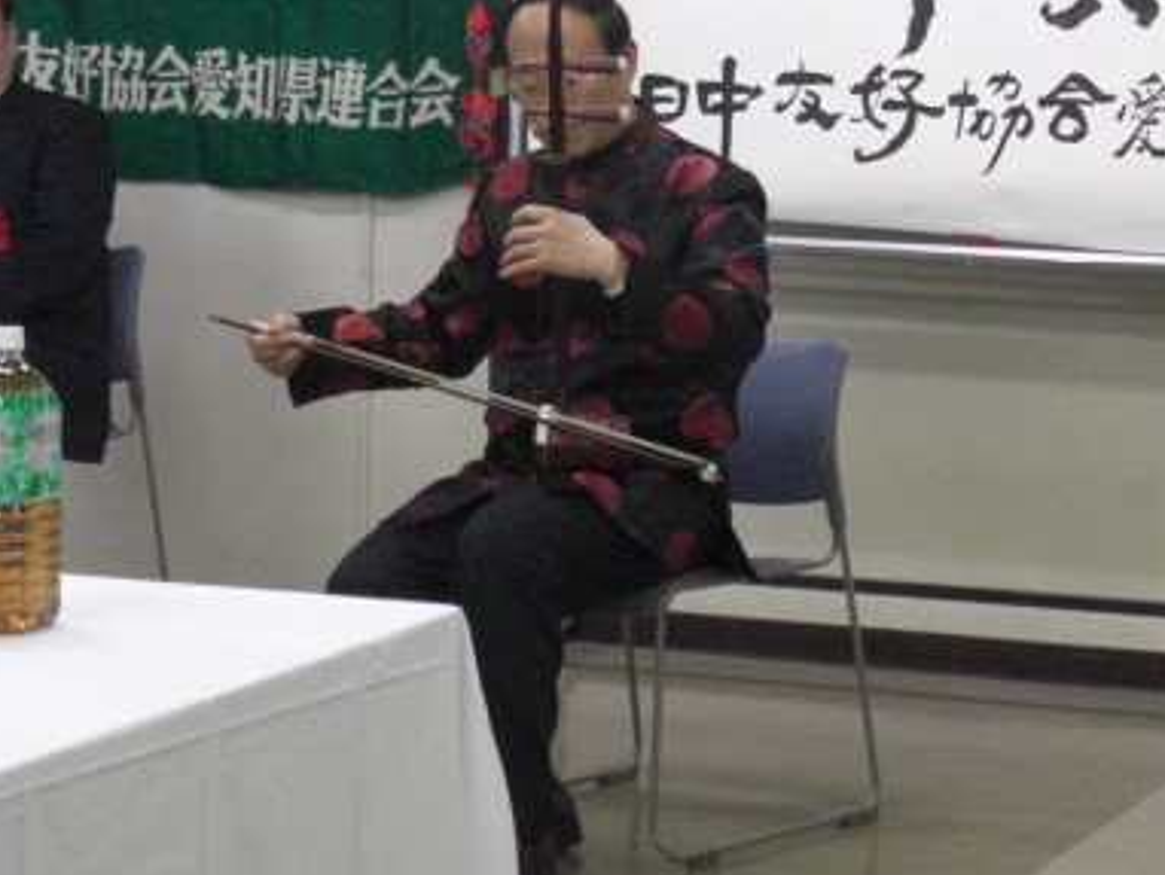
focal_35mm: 134
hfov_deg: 14.7
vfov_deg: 11.1
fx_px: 4513
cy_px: 290
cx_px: 756
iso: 800
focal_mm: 16.6
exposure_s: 1/80
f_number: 4.4
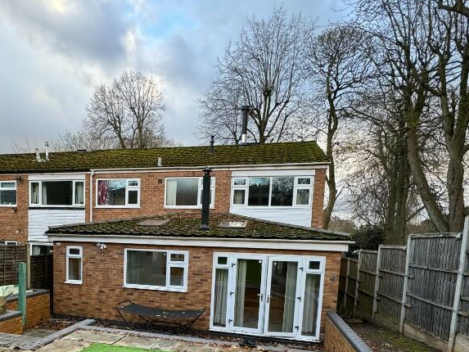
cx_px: 166
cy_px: 278
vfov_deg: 51.7
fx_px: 339
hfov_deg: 67.9
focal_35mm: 25
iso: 64
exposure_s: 1/99
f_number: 2.2
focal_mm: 2.22
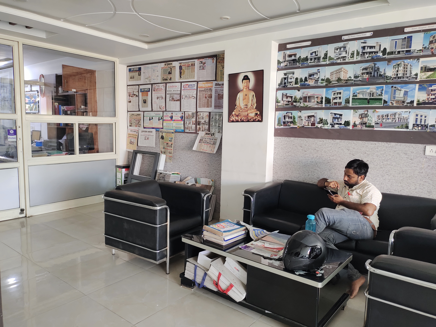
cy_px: 164
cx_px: 218
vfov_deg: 54.9
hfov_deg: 69.4
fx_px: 315
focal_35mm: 25
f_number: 1.89
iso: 1036
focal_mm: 5.42
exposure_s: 1/33.3
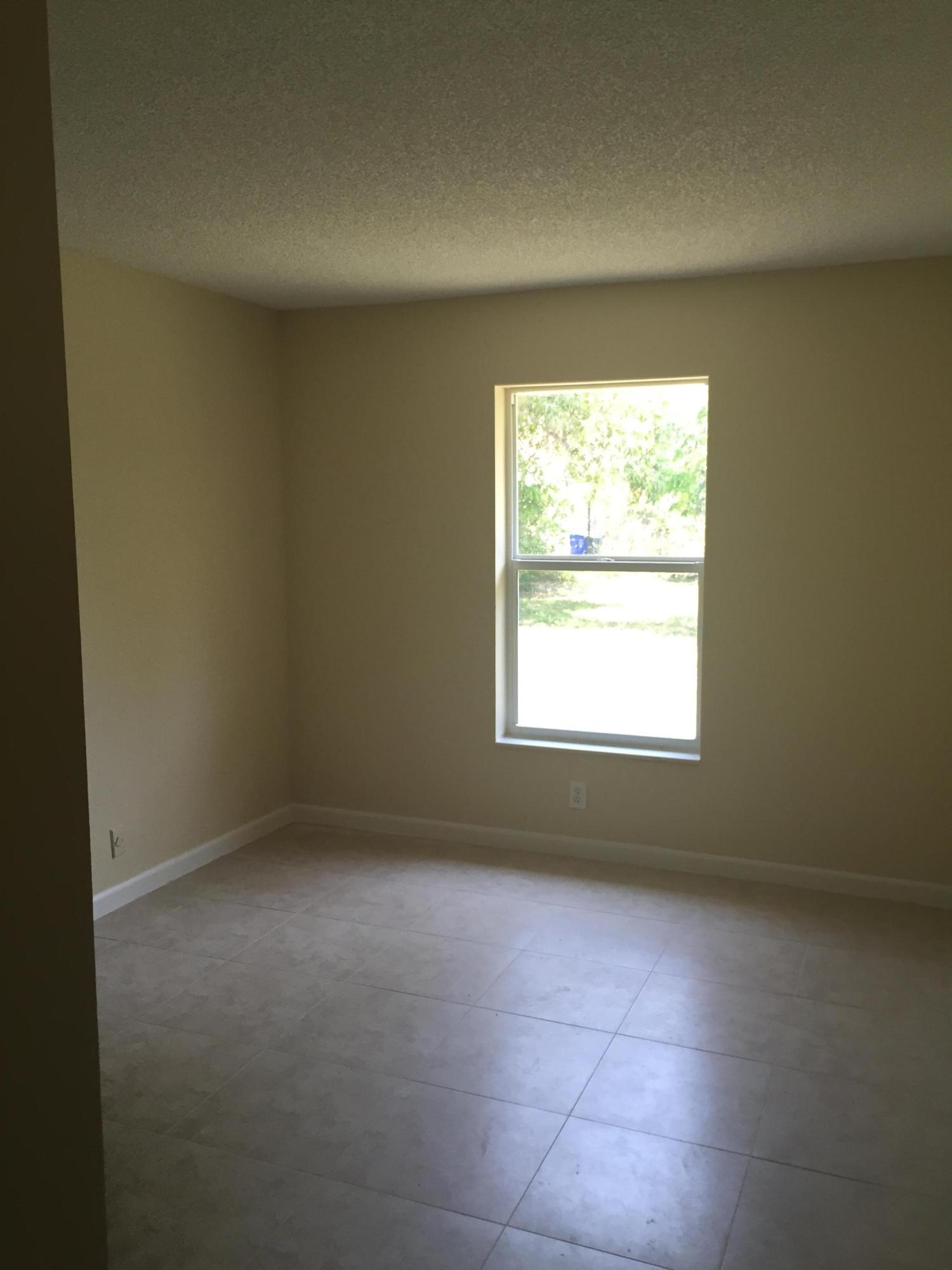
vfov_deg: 61.7
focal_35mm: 29
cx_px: 476
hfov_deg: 48.2
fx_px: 1063
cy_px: 635
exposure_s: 1/30
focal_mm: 4.15
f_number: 2.2
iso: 32
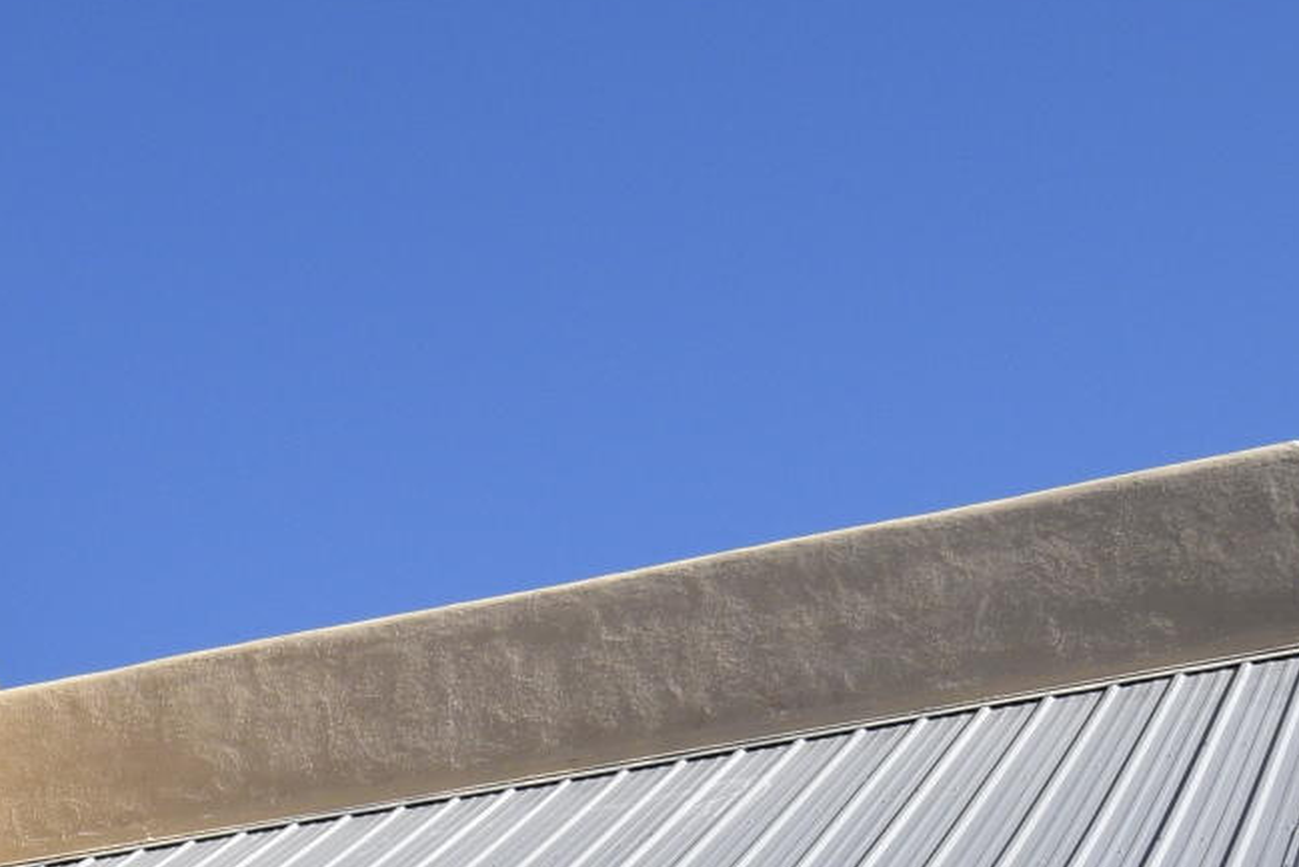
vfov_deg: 13.6
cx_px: -444
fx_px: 3501
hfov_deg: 19.2
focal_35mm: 97
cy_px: 1139
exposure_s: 1/400
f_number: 10
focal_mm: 14
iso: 200
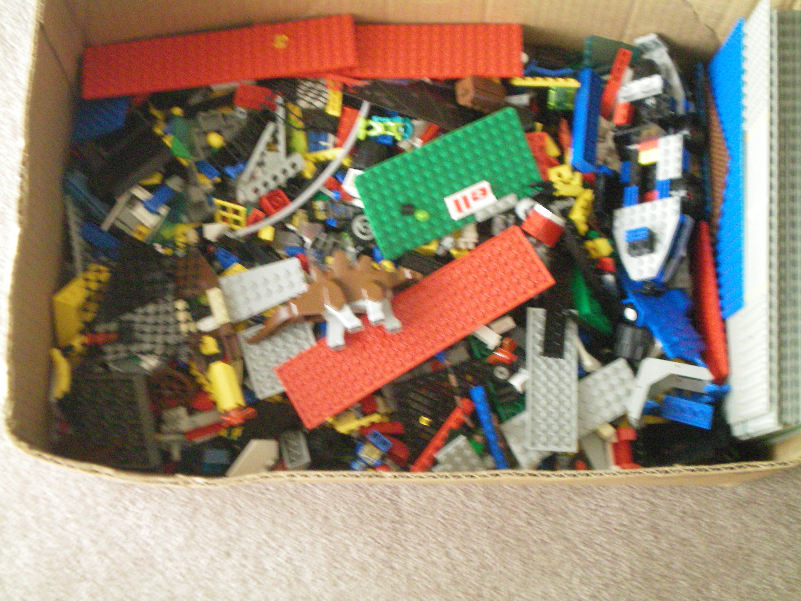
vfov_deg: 21.6
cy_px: 300
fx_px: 1573
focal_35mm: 68
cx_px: 400
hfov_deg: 28.6
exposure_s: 1/15
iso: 400
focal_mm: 11.3
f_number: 4.4
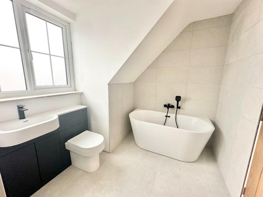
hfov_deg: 102.1
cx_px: 132
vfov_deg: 85.7
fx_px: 106
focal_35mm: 14
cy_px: 98
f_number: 2.2
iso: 320
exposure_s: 1/96
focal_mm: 2.22
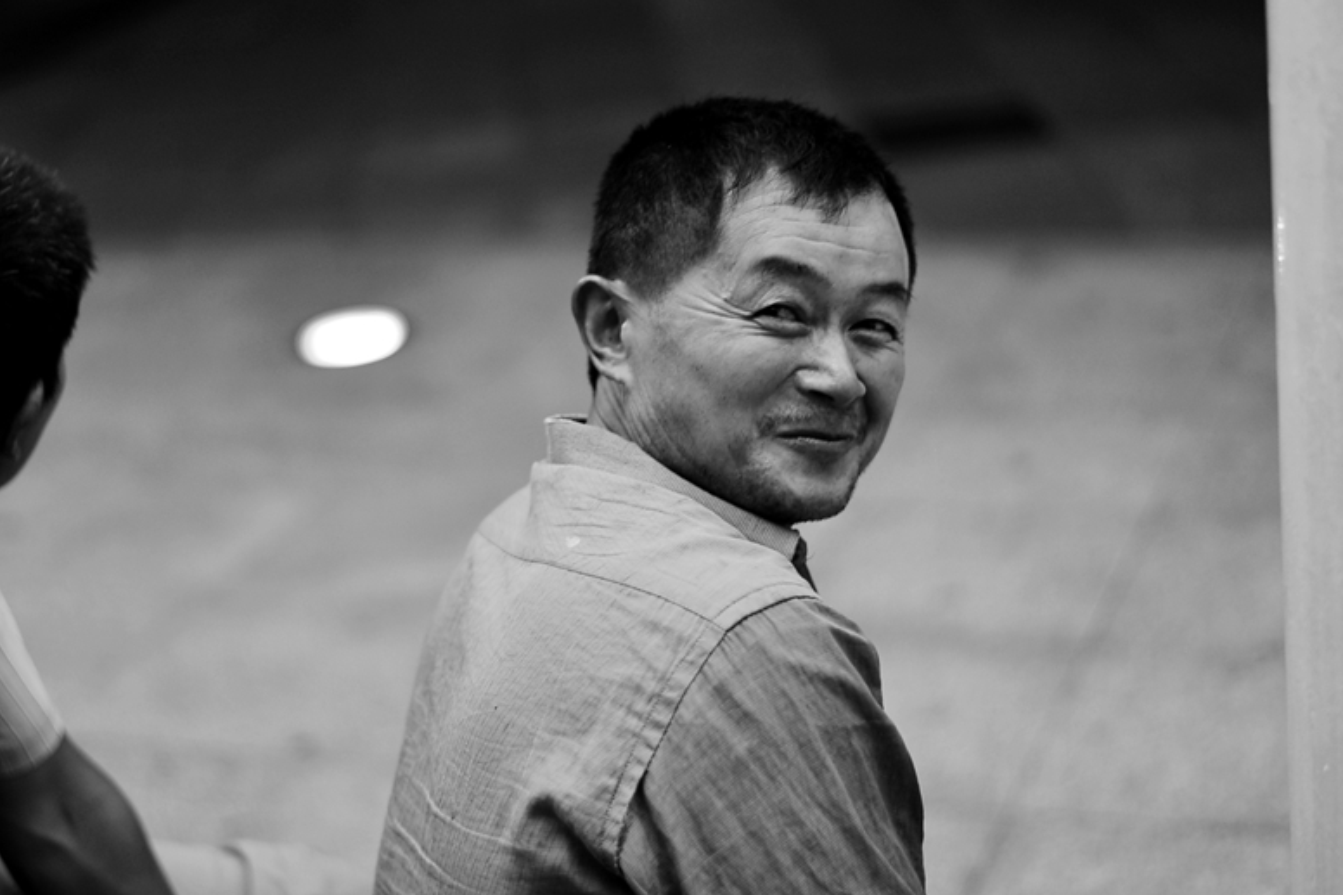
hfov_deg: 30.5
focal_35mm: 66
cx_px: 601
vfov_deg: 20.6
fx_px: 2461
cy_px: 433
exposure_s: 1/50
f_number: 1.8
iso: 400
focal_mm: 50
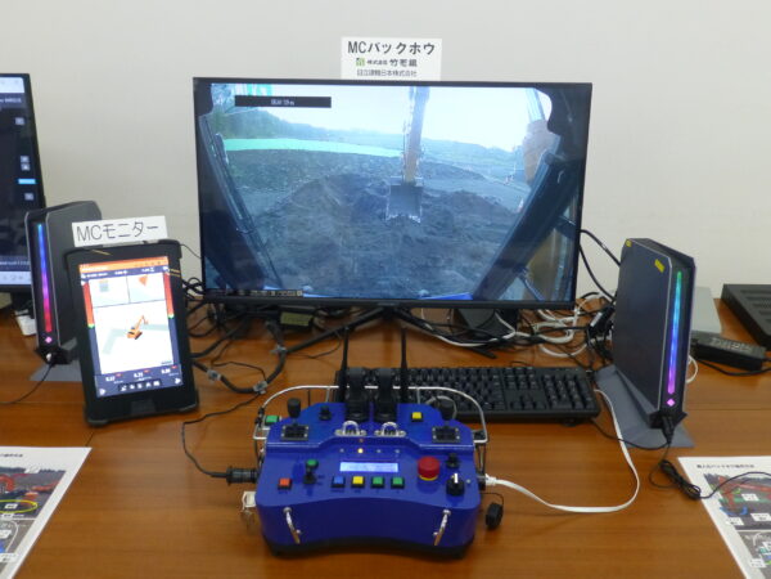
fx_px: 690
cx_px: 386
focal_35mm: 31
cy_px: 290
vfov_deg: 45.4
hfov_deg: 58.4
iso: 400
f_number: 3.6
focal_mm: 5.4
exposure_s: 1/50
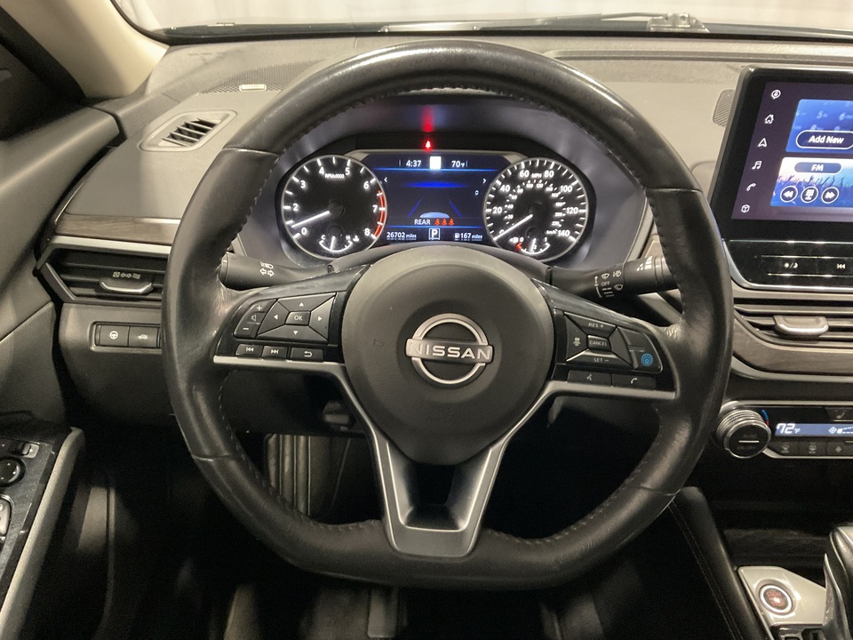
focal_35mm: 29
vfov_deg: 48.2
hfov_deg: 61.7
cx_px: 426
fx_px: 715
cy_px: 320
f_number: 1.8
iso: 500
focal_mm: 3
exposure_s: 1/30
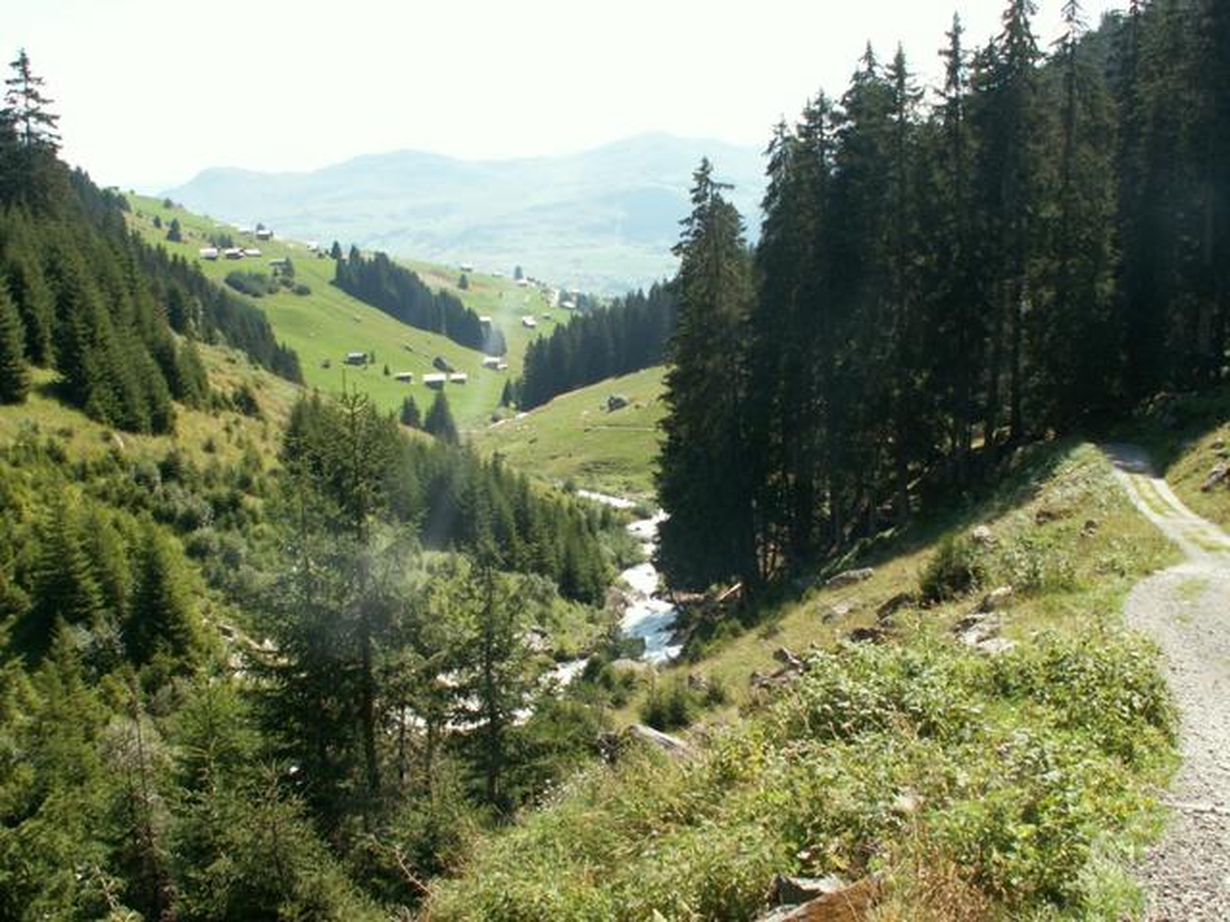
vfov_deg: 40.7
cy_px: 461
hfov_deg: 52.6
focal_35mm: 35
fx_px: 1244
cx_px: 615
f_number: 5
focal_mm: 5.86
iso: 50
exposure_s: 1/125
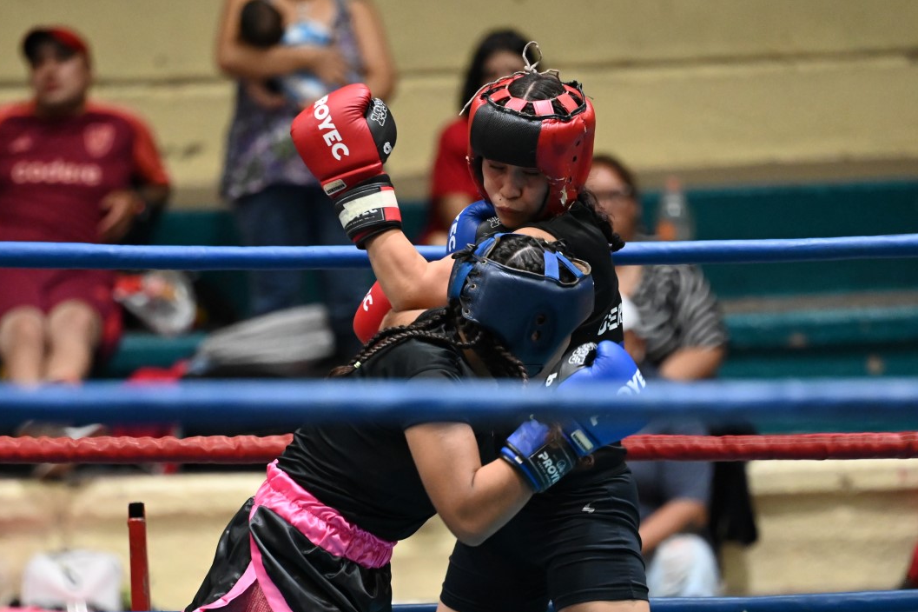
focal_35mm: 307
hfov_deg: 6.7
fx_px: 7826
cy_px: 455
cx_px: 373
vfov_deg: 4.5
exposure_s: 1/1000
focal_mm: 200
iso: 8000
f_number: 2.8
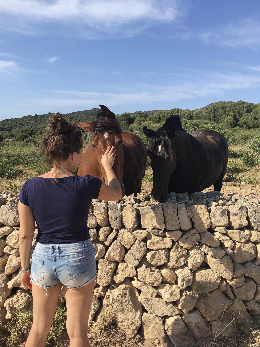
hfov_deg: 48.2
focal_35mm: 29
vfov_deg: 61.7
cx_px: 130
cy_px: 174
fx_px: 290
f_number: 2.2
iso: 25
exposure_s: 1/1166
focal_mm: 4.15
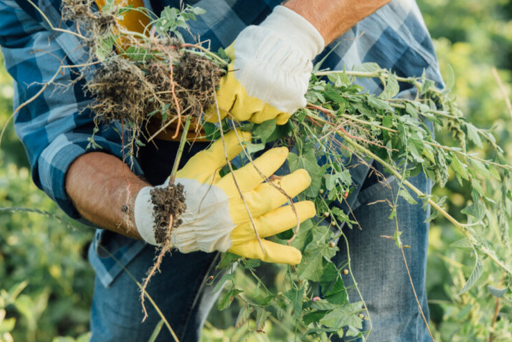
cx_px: 203
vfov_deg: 6.0
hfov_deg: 9.0
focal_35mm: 229
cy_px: 115
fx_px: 3259
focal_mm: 165
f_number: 5
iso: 500
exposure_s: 1/320
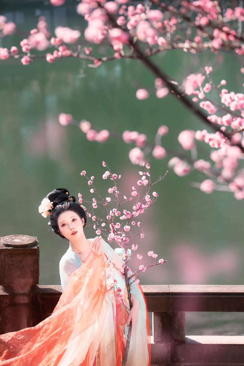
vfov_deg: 16.7
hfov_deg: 11.1
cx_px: 122
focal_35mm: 123
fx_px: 1250
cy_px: 183
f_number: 3.5
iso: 800
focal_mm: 123
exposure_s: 1/4000
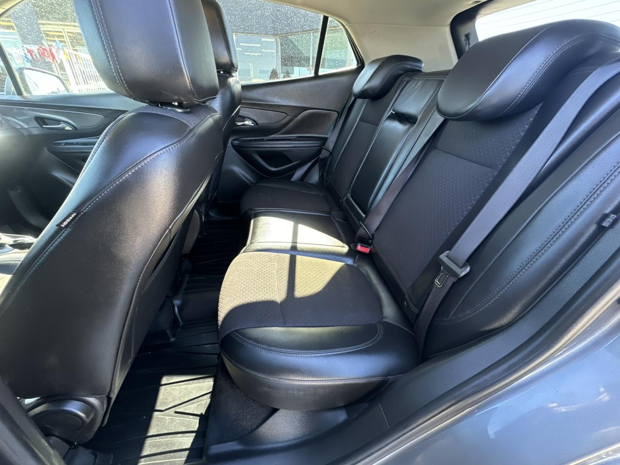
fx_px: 251
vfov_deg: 85.7
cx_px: 310
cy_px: 232
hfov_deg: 102.1
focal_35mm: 14
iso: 320
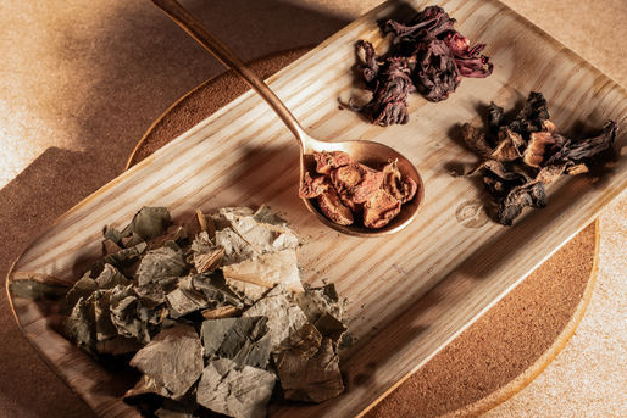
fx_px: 976
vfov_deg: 24.2
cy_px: 224
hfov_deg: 35.6
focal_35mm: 56
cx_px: 344
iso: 160
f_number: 16
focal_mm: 48
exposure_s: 1/60
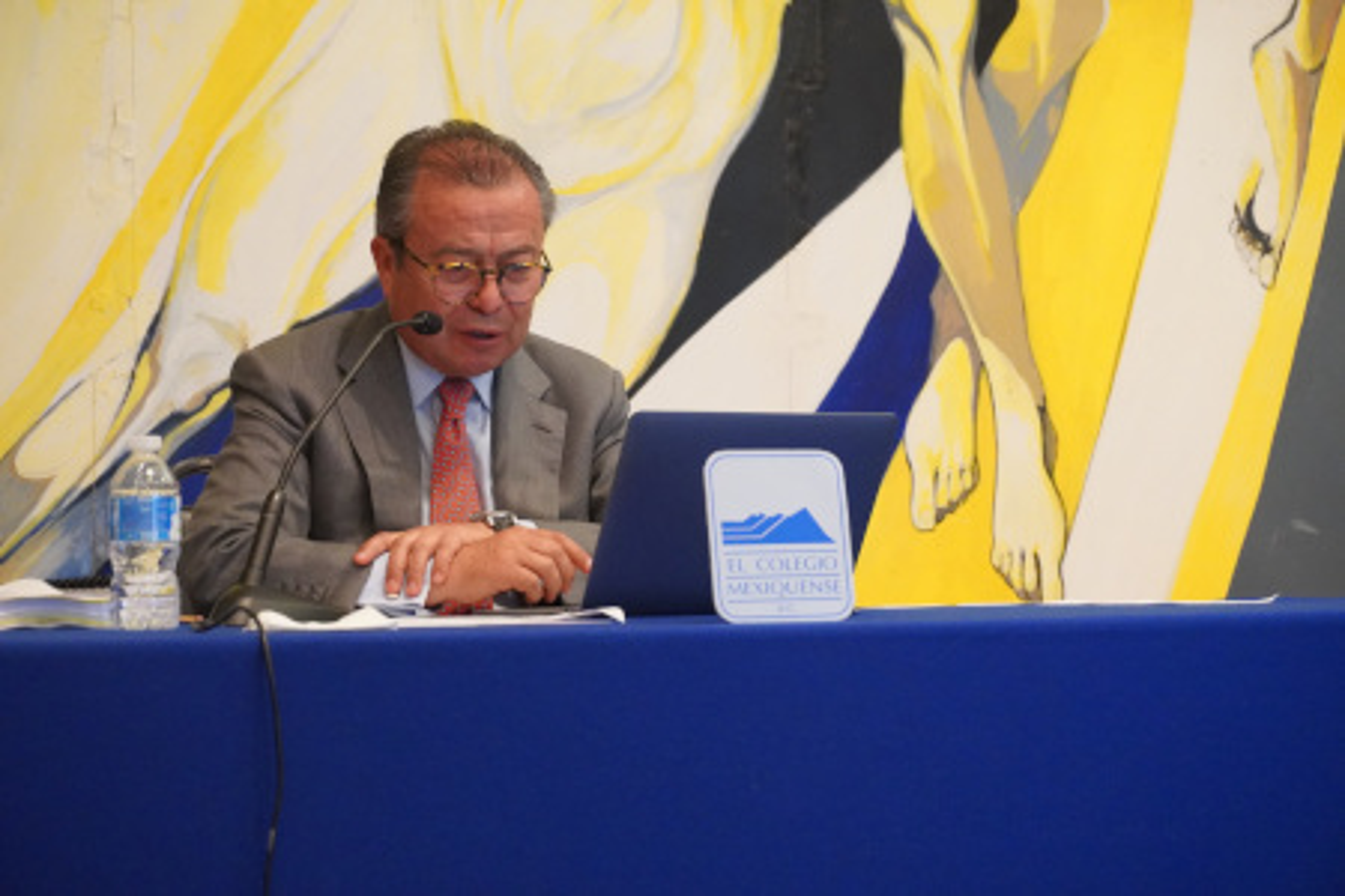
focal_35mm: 75
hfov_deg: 27.0
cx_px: 672
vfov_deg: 18.2
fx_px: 2802
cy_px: 448
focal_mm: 50
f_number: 5.6
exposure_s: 1/40
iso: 6400
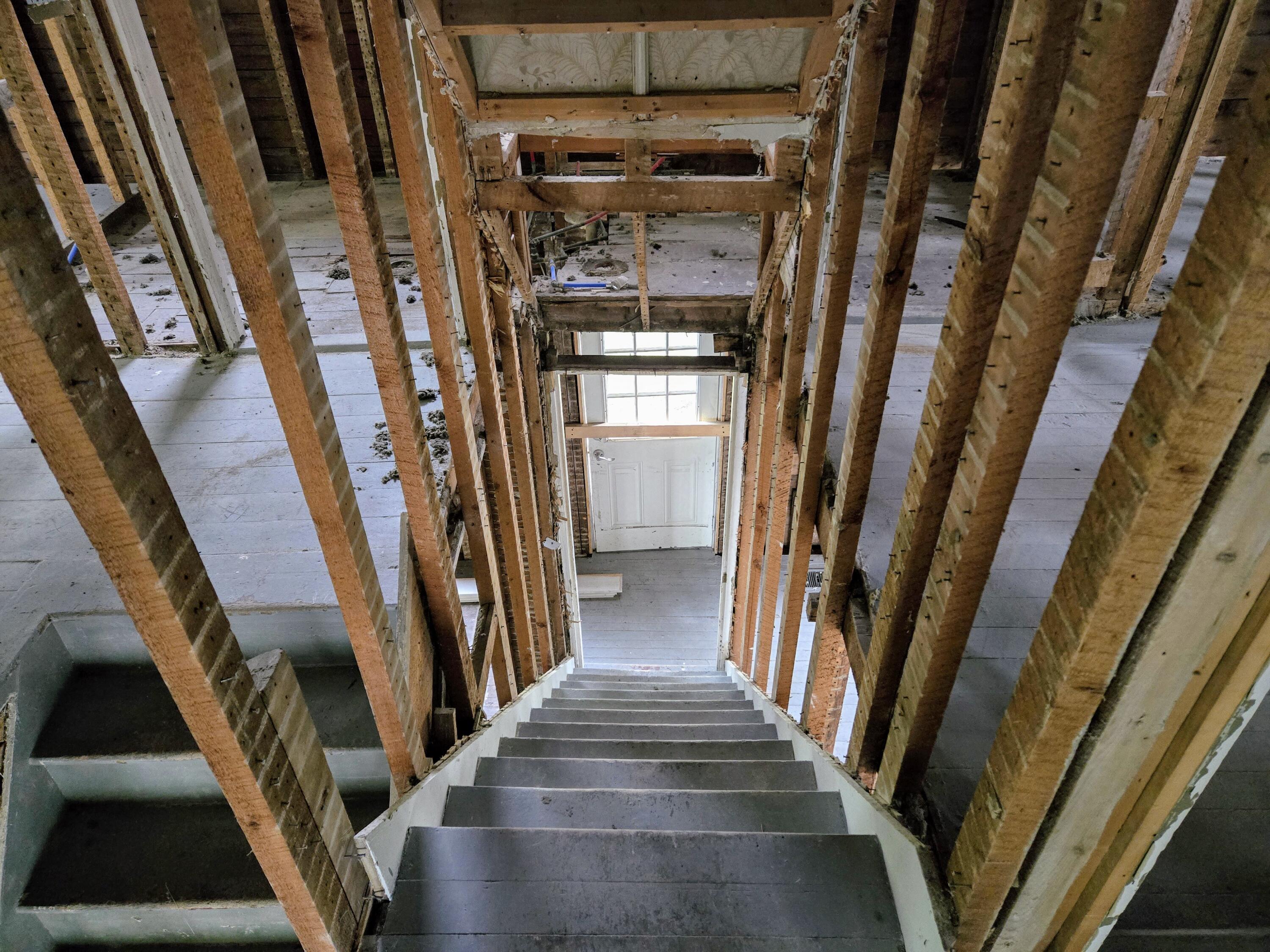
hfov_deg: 73.9
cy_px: 476
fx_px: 844
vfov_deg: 58.9
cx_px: 635
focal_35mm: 23
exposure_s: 1/60
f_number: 1.8
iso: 1250
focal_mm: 5.4
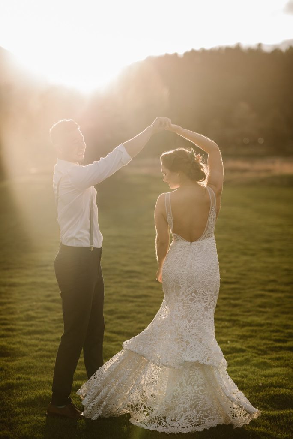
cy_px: 220
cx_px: 146
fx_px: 1036
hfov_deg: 16.1
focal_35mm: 85
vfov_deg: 23.9
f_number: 2.2
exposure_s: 1/1250
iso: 200
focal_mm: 85
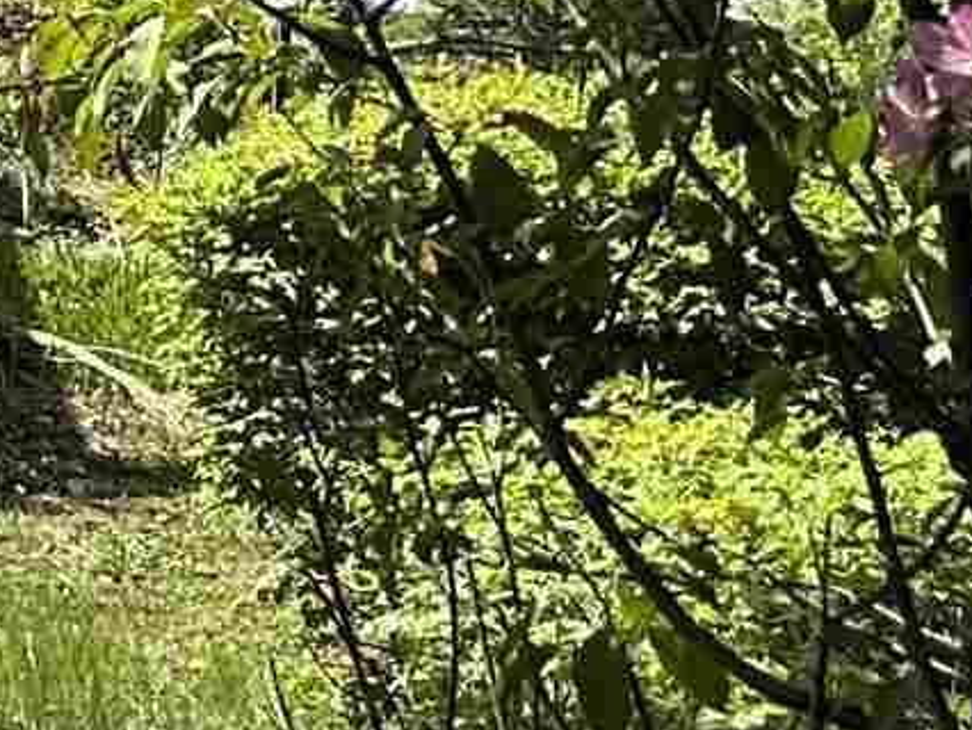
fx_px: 4860
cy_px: -1145
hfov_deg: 8.3
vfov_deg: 7.8
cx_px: -2498
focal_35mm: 173
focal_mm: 6.86
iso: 80
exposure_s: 1/2882
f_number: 1.78
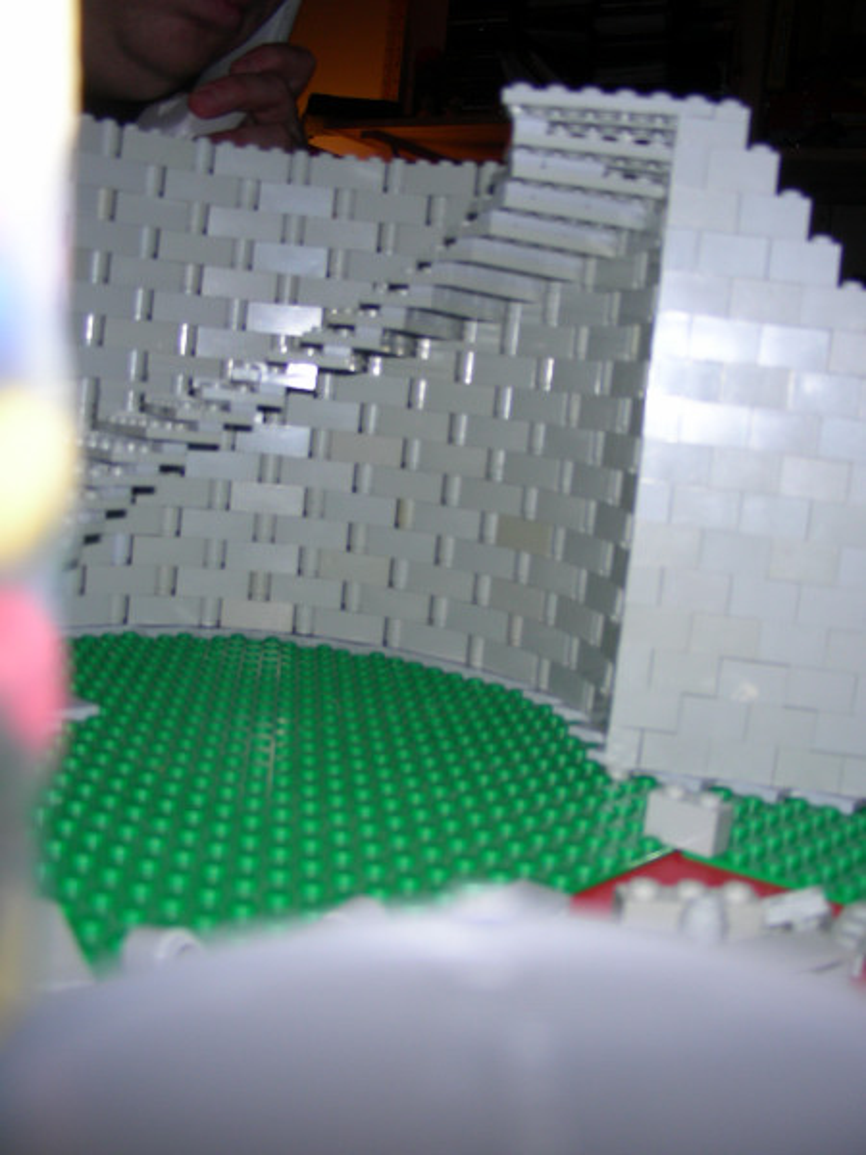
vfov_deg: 49.0
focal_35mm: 38
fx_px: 1268
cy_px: 578
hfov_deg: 37.7
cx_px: 433
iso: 50
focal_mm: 6.3
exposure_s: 1/60.1
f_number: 3.5
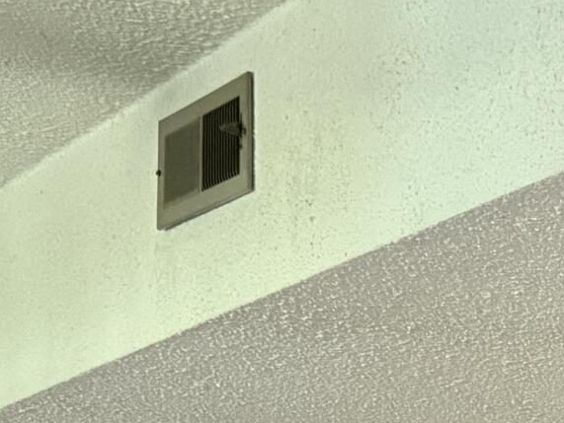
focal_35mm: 126
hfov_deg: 12.8
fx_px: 2054
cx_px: 1259
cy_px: 1098
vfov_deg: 9.9
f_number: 1.78
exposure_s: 1/60
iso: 640
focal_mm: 6.76
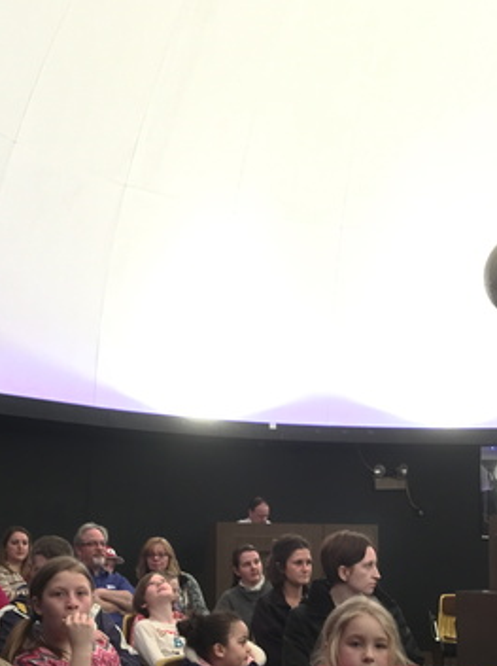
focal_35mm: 49
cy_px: 482
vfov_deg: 38.2
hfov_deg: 29.6
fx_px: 940
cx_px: 283
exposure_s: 1/17
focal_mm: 4.15
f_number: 2.2
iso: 250
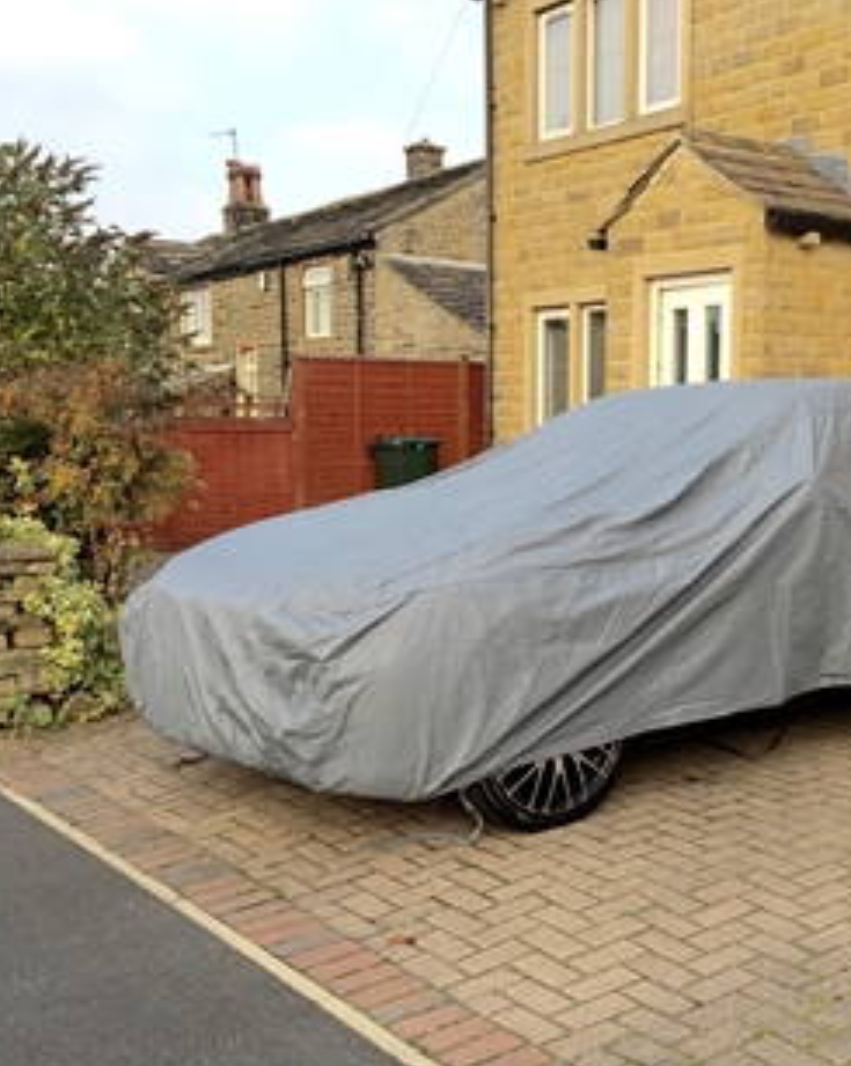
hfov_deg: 35.8
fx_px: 1293
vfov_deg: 44.8
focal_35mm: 41
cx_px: 618
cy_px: 550
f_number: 2.2
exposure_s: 1/295
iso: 32
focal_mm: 4.15
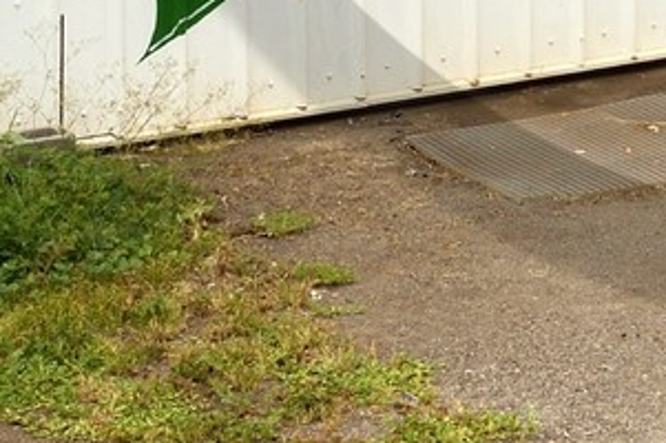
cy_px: -586
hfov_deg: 13.2
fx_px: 2753
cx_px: 916
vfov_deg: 8.5
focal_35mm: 149
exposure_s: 1/400
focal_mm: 28
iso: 200
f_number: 10
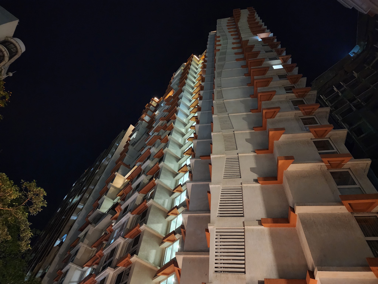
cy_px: 142
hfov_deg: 73.9
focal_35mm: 23
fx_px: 251
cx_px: 189
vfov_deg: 58.9
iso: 1000
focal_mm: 6.4
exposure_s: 1/25
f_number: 1.8
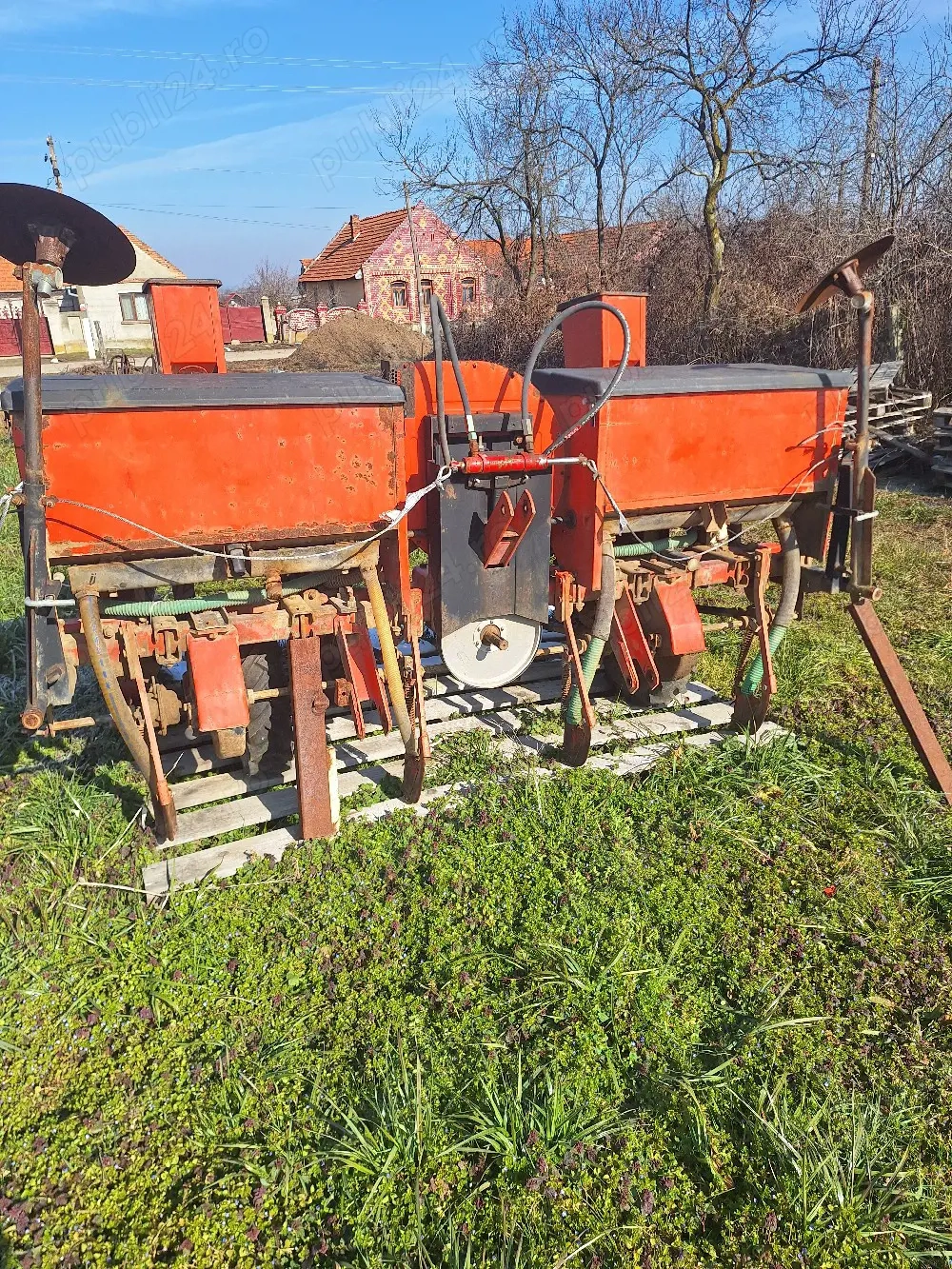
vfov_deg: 73.9
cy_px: 634
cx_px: 476
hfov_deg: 58.9
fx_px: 843
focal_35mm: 23
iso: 40
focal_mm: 5.54
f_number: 1.8
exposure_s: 1/2500
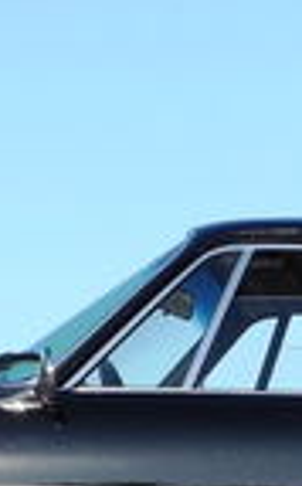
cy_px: 693
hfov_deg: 4.2
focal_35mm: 314
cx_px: 183
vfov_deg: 6.6
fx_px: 4148
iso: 100
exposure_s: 1/833
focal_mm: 11.8
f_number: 3.5
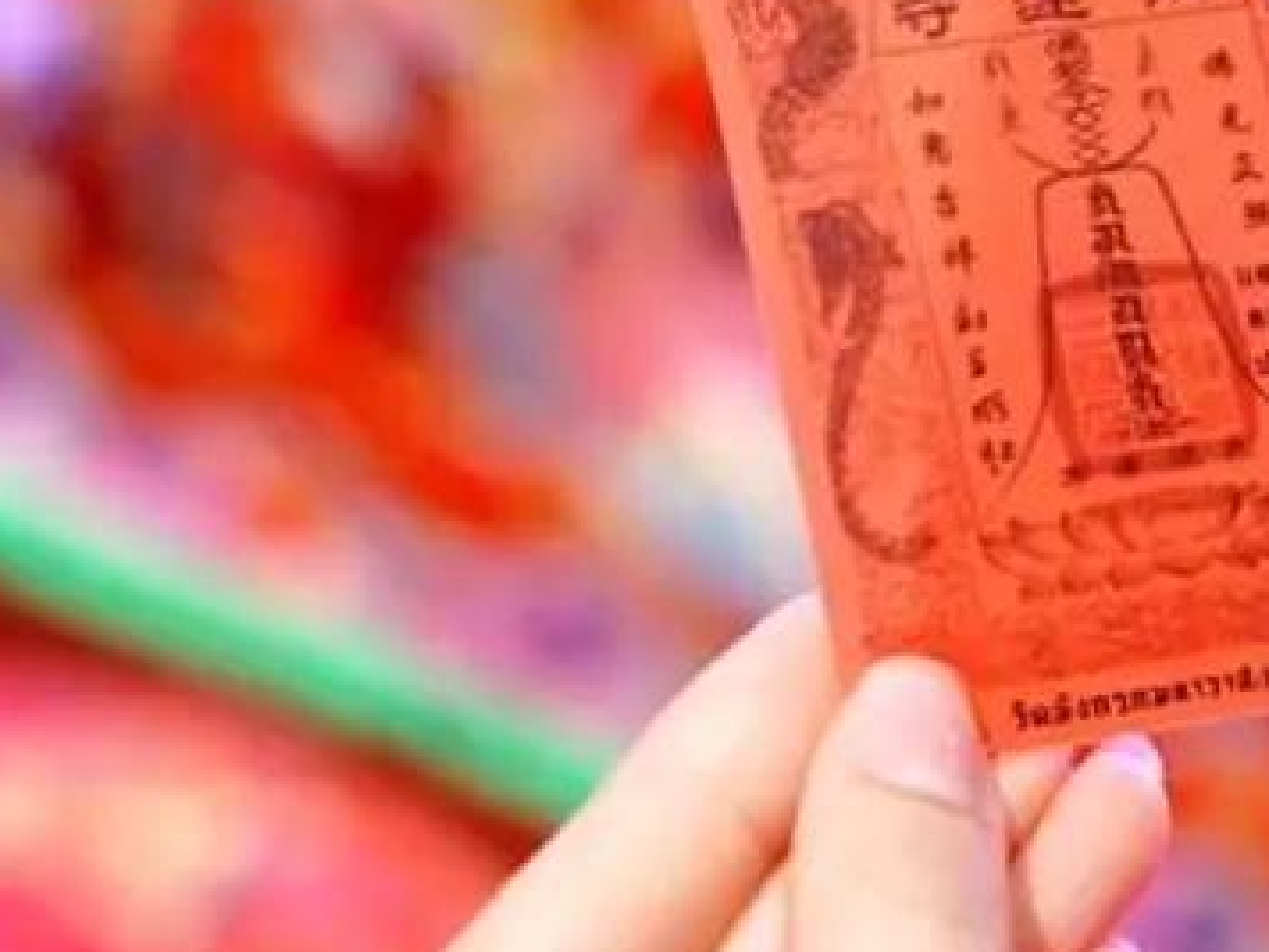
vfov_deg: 9.4
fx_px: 5792
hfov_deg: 12.4
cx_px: 1094
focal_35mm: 158
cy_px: 307
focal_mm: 75
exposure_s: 1/60
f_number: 6.3
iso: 10000
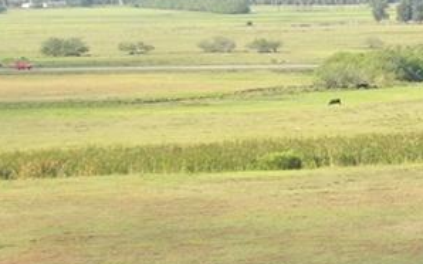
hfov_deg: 9.3
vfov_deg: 6.7
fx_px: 2259
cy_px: 72
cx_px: 1109
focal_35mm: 196
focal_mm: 10.26
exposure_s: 1/200
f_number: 5
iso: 100
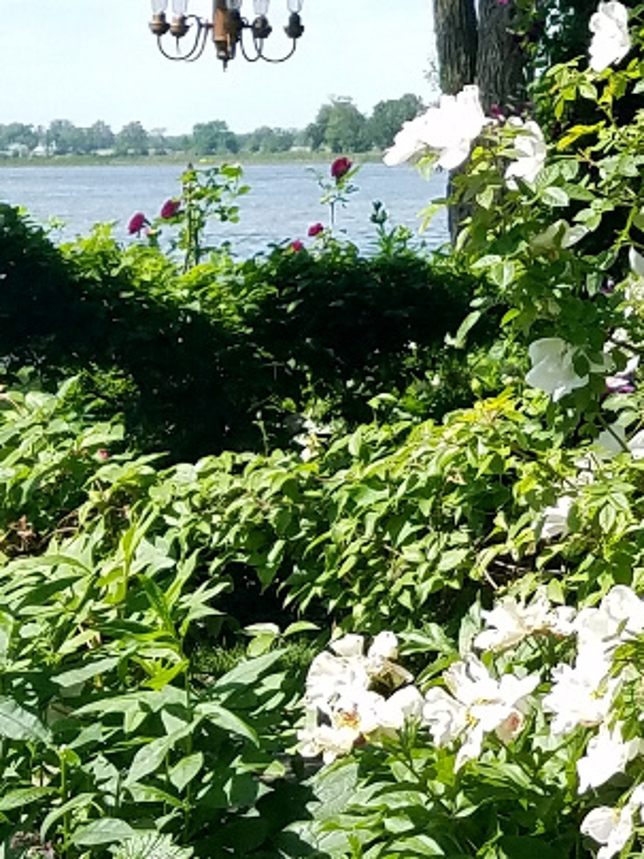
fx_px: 2555
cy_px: 34
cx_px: 1158
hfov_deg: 13.0
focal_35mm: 103
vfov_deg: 18.7
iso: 50
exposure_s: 1/1256
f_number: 1.7
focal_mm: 4.2
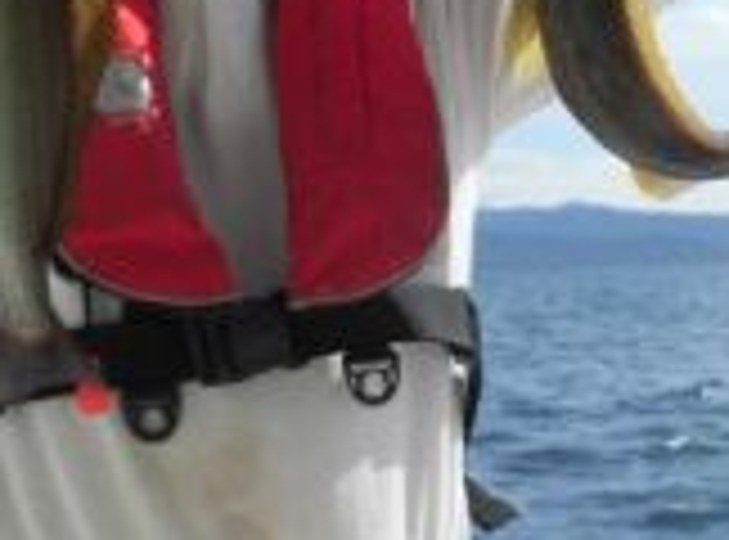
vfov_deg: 26.1
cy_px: -20
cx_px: 346
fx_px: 1090
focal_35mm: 52
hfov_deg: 37.0
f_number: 7.8
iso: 100
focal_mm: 4.3
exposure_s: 1/250
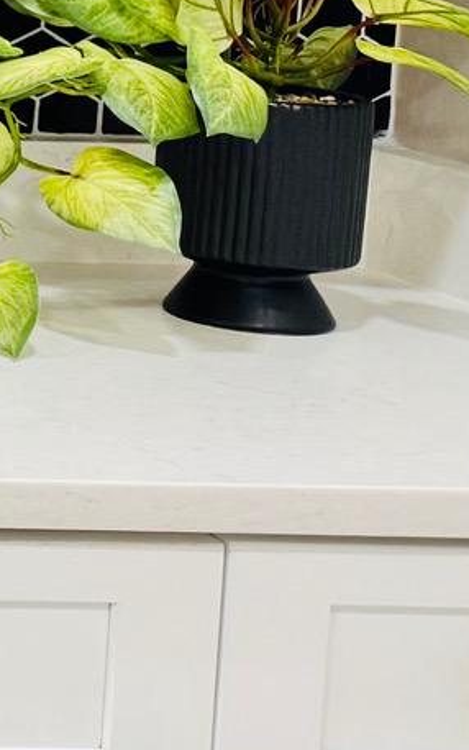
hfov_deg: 8.4
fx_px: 2329
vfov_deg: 17.6
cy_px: -77
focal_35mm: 114
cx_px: -1194
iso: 125
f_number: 1.78
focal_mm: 6.76
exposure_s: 1/120
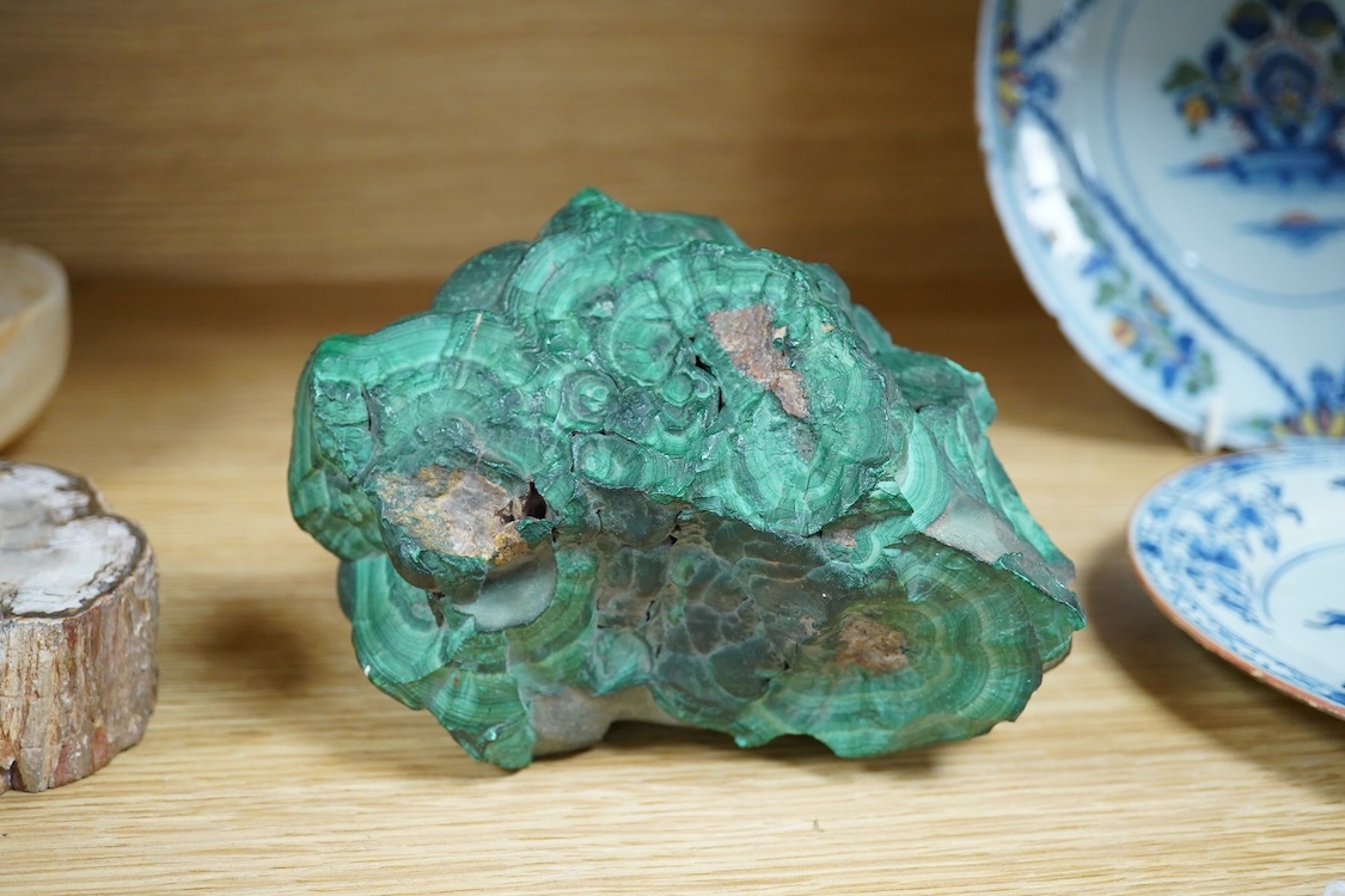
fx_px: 1681
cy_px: 448
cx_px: 672
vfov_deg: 29.9
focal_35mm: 45
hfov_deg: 43.6
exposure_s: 1/160
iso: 2500
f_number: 6.3
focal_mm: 30
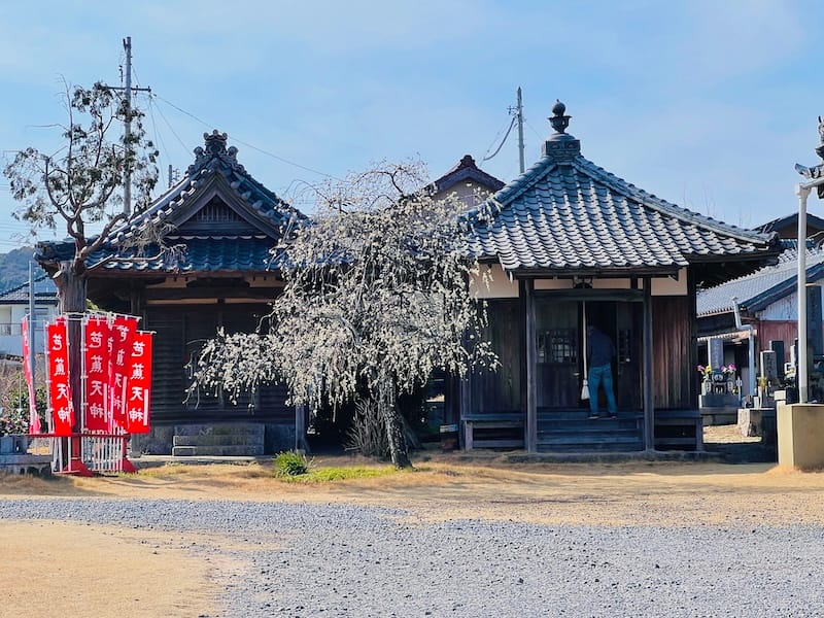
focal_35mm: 77
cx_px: 412
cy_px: 309
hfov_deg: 25.3
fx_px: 1833
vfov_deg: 19.1
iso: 32
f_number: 2.8
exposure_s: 1/1043
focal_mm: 9
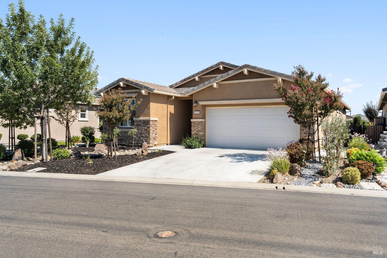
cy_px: 129
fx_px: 301
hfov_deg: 65.5
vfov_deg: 46.4
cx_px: 194
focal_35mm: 28
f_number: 8
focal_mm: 28
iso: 100
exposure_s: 1/80
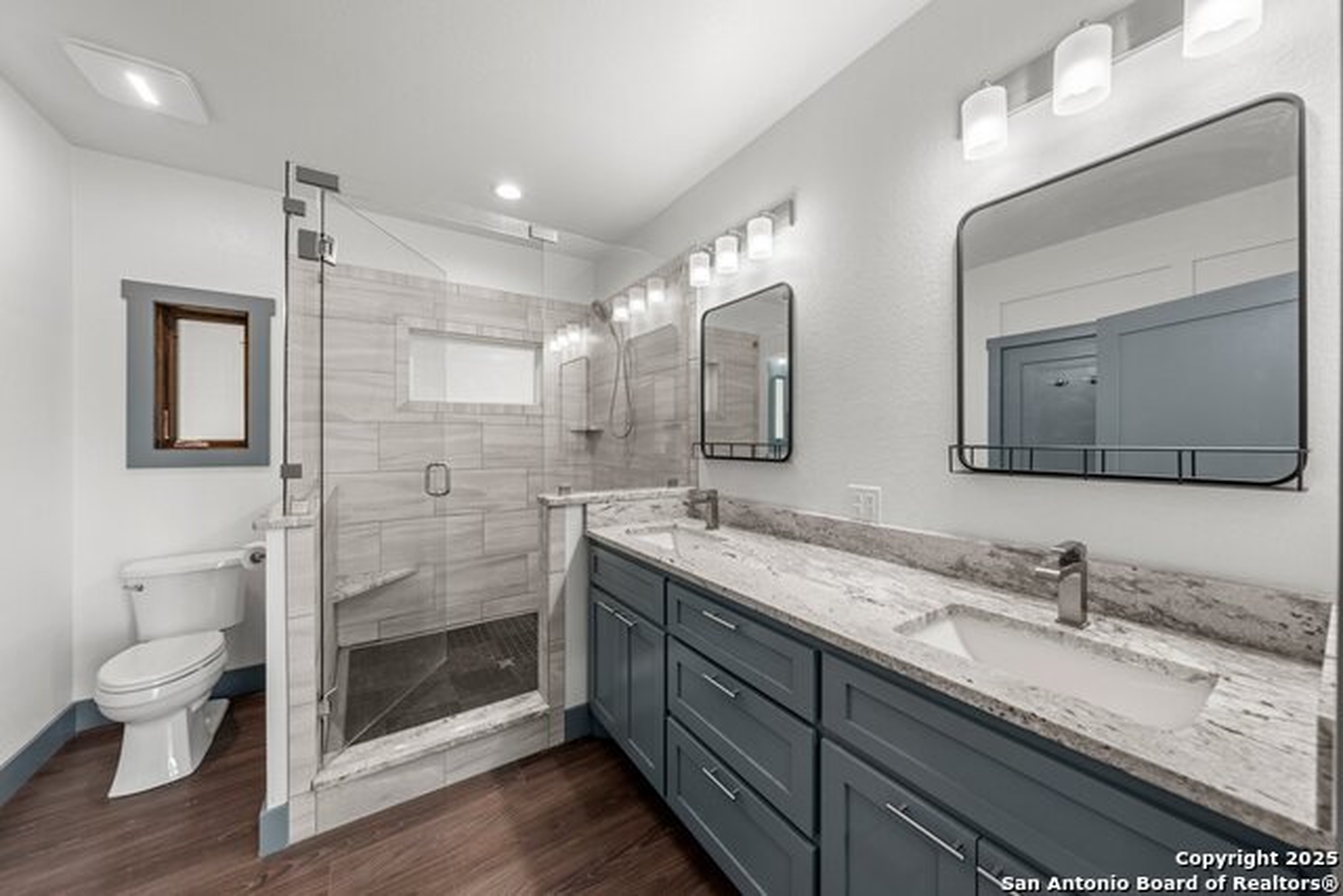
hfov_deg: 112.6
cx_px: 672
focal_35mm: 12
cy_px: 448
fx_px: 448
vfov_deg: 90.0
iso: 100
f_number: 8
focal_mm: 12
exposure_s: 1/13
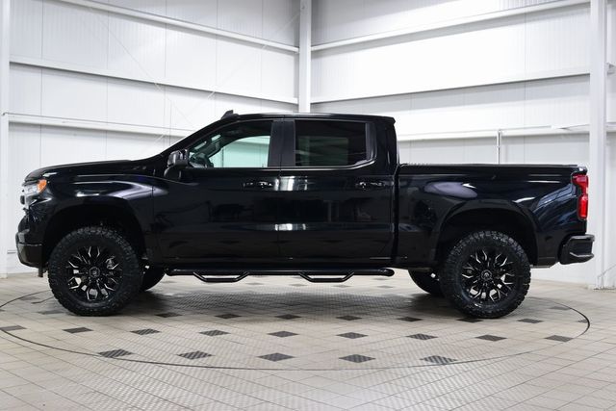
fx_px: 719
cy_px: 206
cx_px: 308
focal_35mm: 42
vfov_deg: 31.9
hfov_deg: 46.4
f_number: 6.3
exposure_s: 1/15
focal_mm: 28
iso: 640
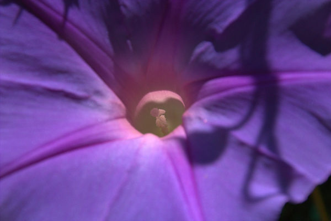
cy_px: 110
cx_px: 166
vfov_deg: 3.3
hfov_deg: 4.9
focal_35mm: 423
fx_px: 3889
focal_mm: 270
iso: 400
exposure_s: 1/400
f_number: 11
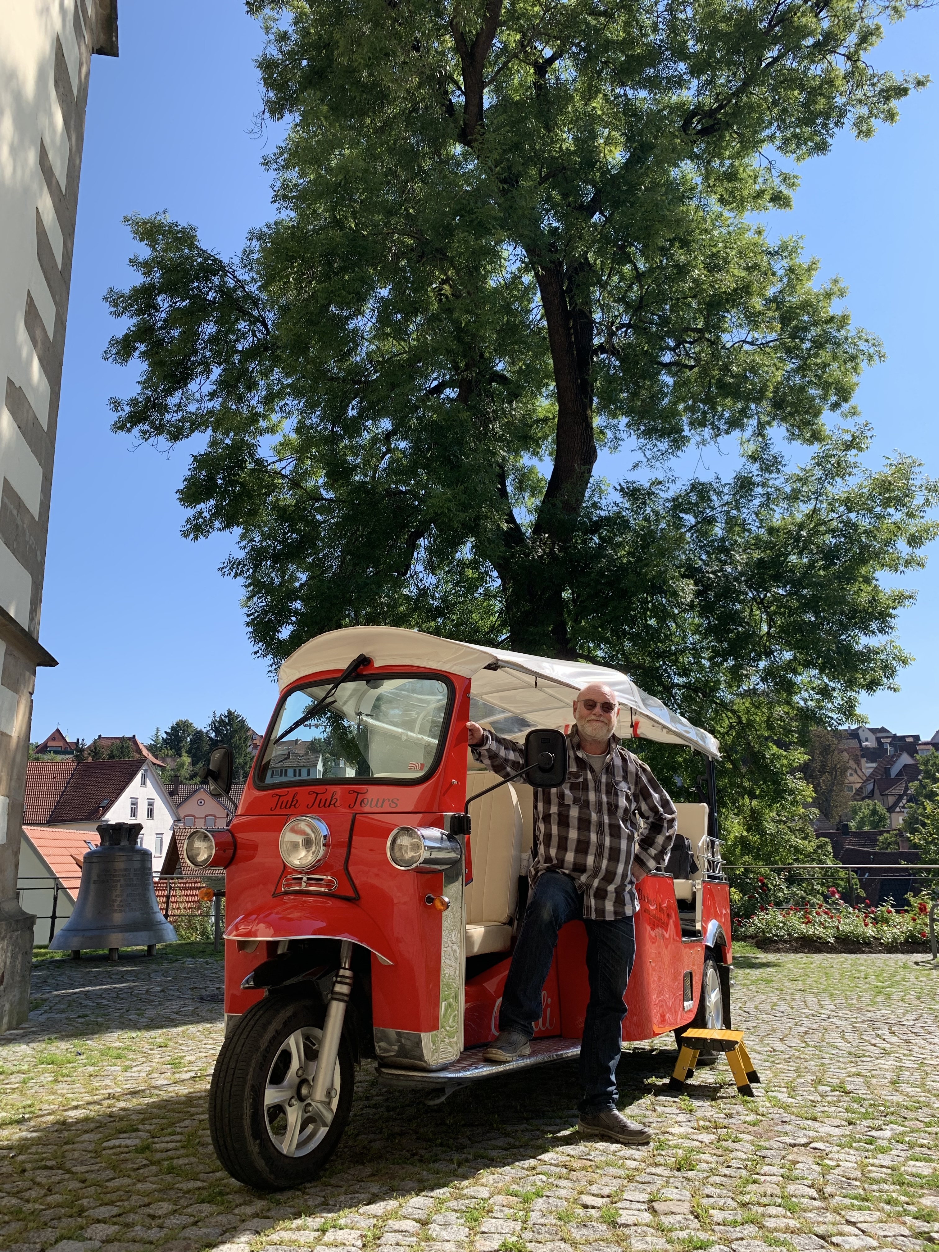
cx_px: 470
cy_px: 626
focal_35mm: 26
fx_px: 940
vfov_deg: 67.3
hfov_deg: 53.1
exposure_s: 1/1387
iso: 25
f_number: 1.8
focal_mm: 4.25
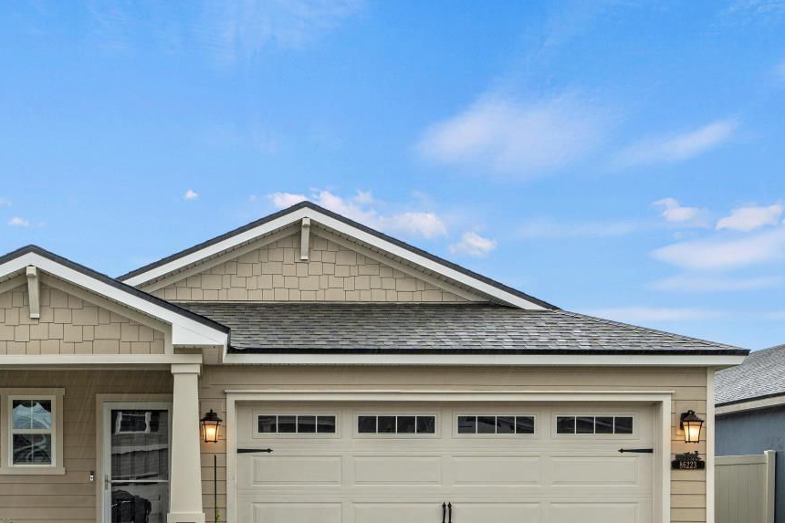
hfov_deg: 35.8
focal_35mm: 55
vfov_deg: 23.8
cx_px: 249
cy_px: 495
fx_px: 1199
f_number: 8
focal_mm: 27
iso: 100
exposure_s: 1/60
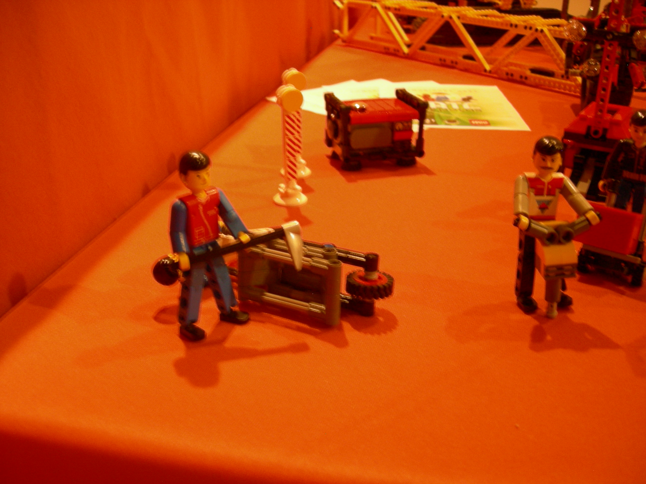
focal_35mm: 36
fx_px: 672
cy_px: 242
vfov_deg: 39.7
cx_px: 323
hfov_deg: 51.4
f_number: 2.7
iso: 156
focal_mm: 7.5
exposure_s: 1/4
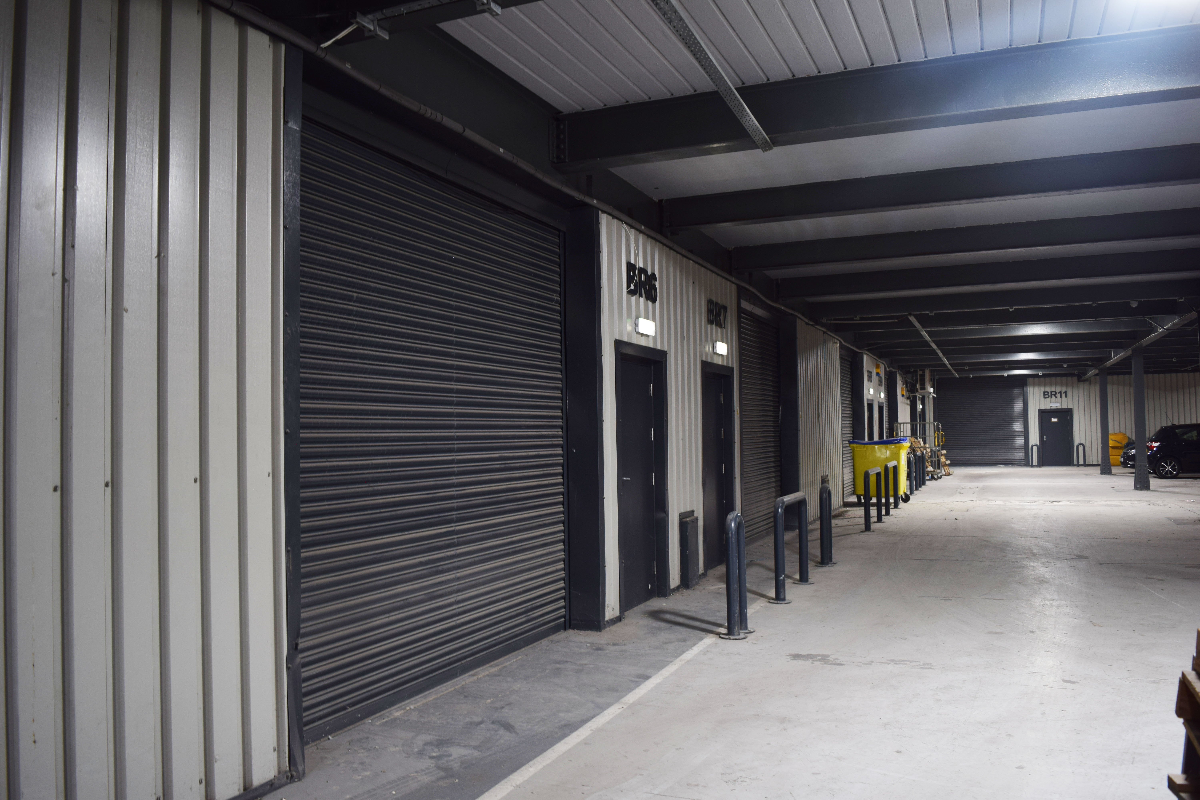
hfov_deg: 67.4
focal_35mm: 27
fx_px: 900
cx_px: 600
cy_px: 400
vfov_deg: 47.9
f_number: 5
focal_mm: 18
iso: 200
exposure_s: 1/500
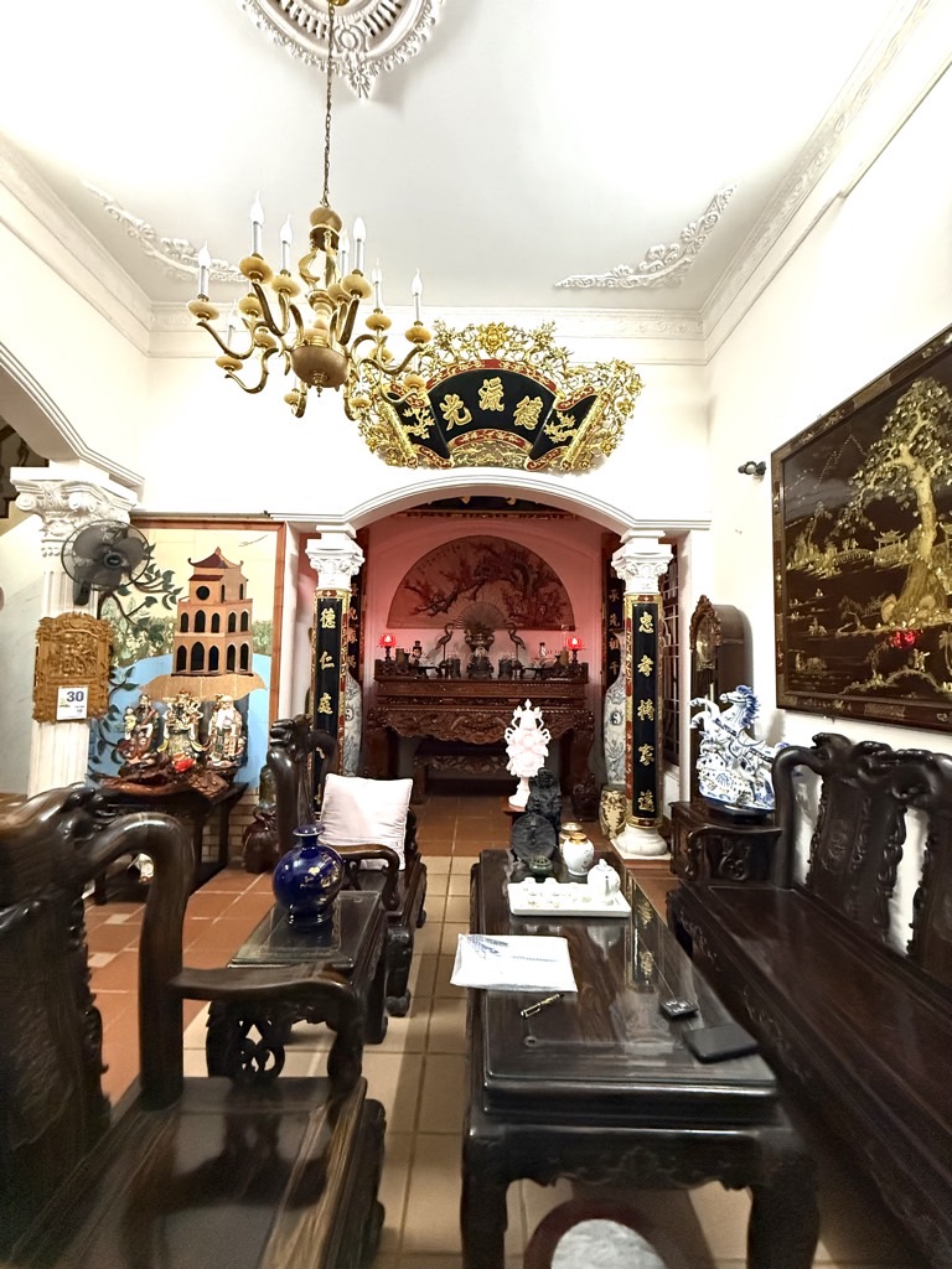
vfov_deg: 102.1
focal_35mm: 14
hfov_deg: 85.7
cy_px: 634
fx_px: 513
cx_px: 476
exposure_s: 1/50
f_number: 2.2
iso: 1000
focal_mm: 2.22
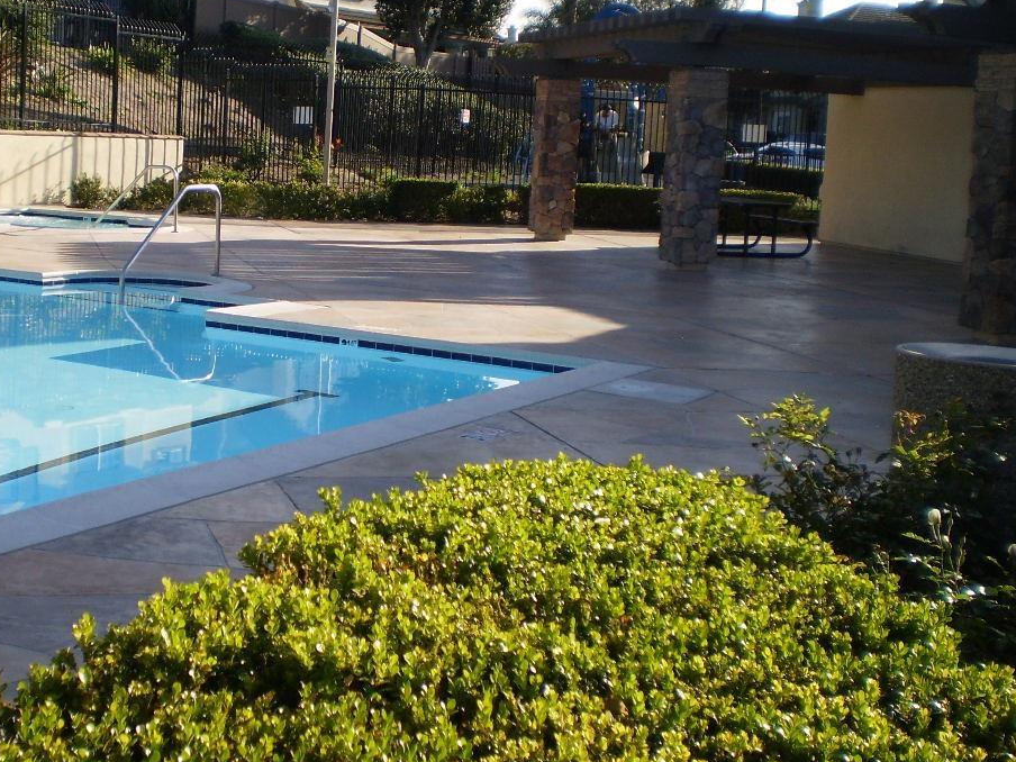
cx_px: 315
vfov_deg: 28.5
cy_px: 314
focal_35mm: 51
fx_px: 1497
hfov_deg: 37.0
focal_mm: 6.3
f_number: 3.1
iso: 64
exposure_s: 1/800
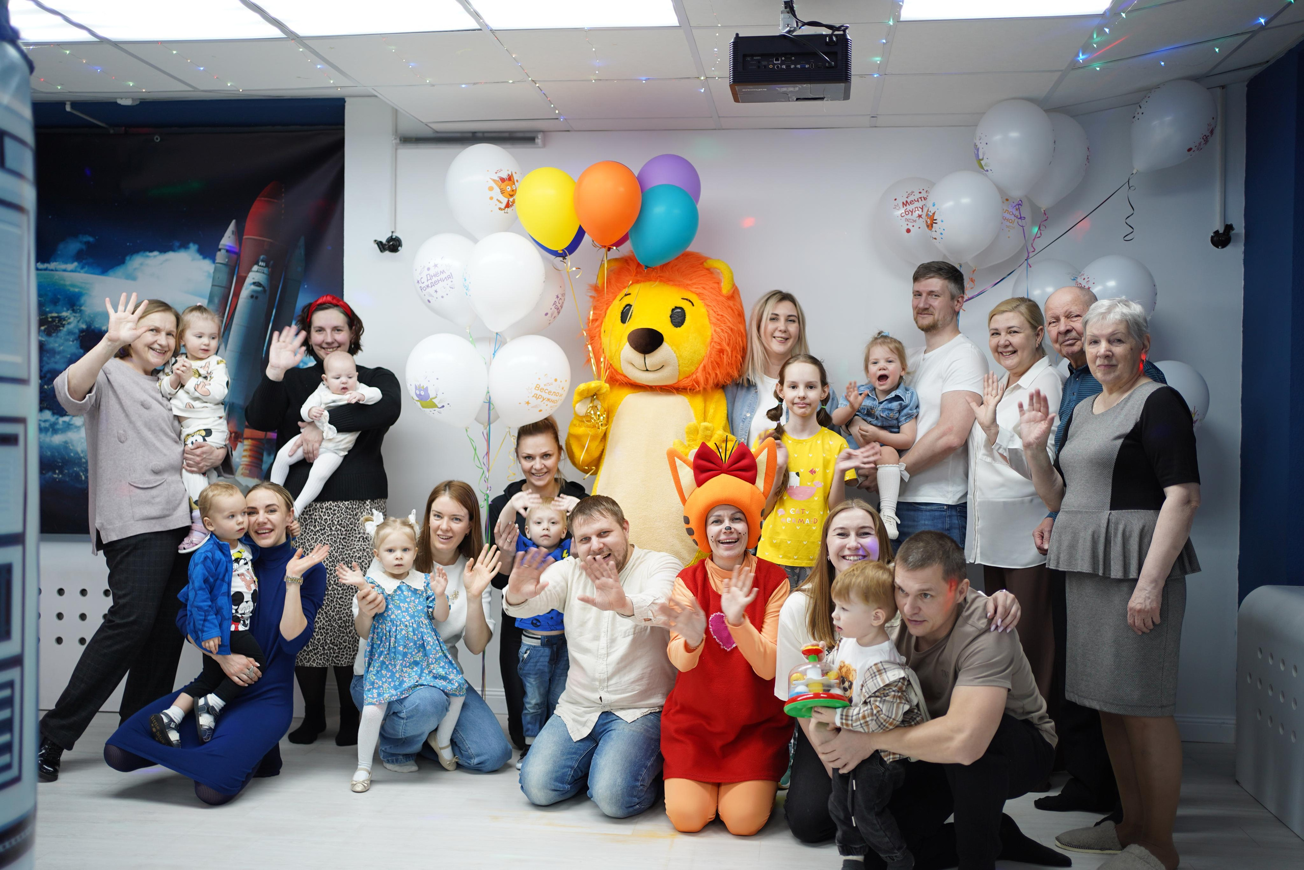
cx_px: 652
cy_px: 435
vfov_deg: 37.9
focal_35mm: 35
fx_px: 1268
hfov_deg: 54.4
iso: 200
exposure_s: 1/125
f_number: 1.8
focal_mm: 35
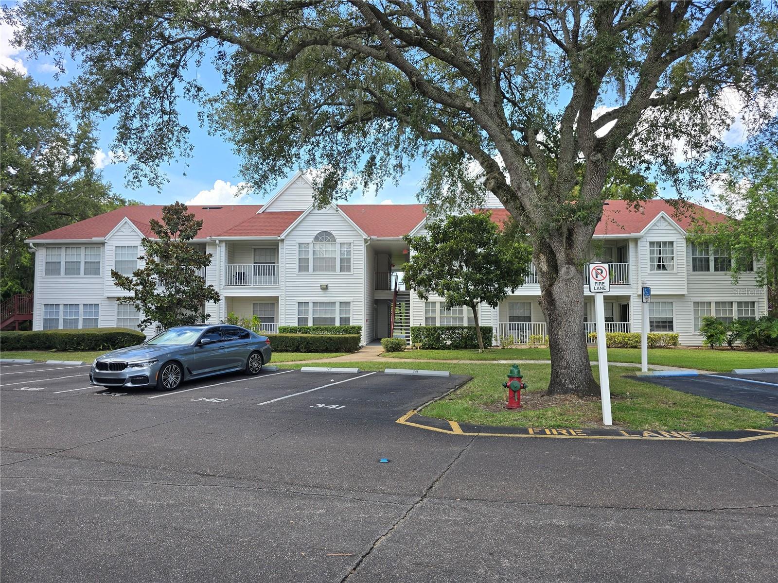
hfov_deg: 73.9
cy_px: 292
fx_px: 517
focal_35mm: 23
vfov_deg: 58.9
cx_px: 389
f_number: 1.7
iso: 12
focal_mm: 6.3
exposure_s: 1/332
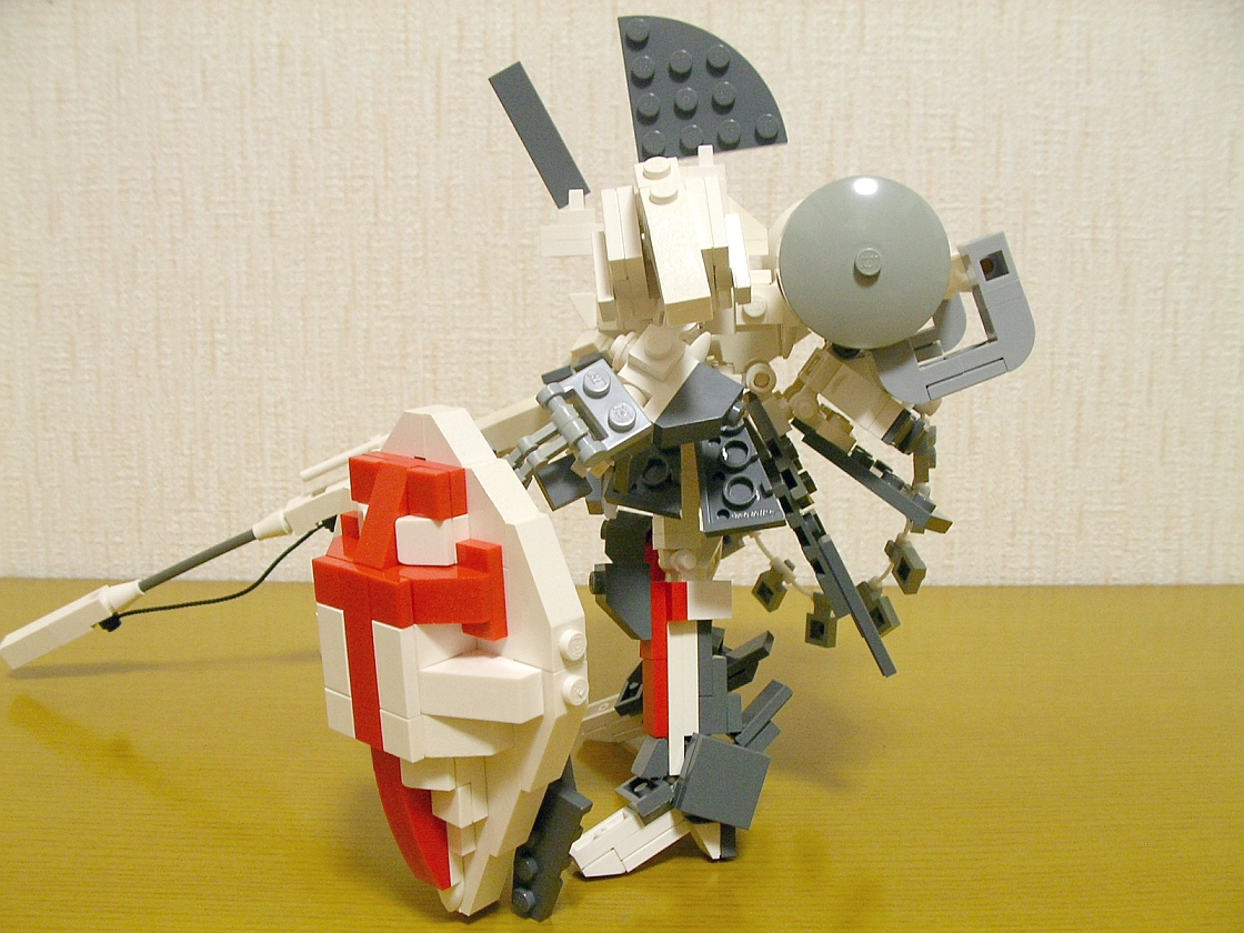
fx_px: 1366
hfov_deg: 49.0
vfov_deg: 37.7
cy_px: 466
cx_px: 622
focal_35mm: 38
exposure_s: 1/9.5
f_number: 3.5
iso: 100
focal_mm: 5.8
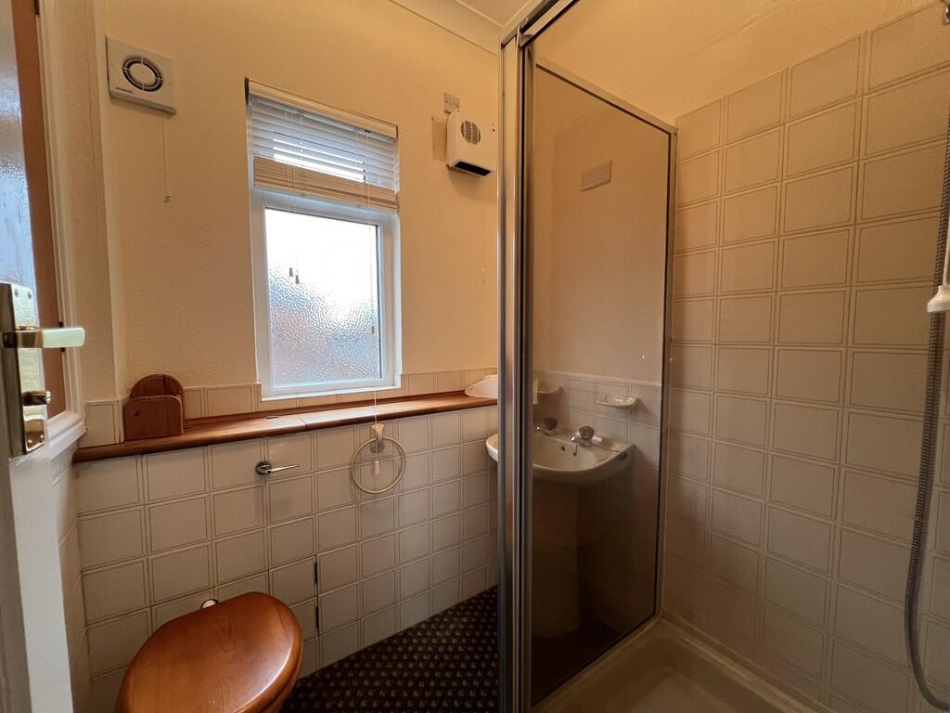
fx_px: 357
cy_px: 356
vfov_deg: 89.9
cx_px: 475
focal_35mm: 13
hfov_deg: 106.2
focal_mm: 1.57
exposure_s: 1/100
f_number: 1.8
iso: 200
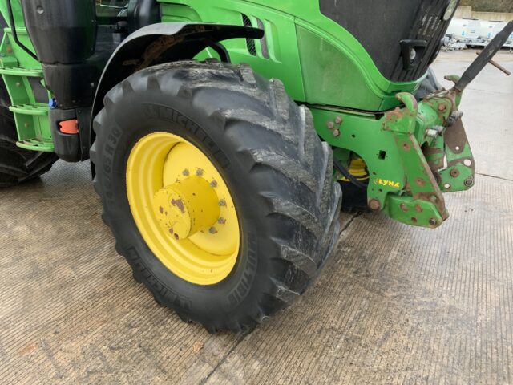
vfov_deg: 48.2
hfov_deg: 61.7
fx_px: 430
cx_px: 256
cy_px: 192
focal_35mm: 29
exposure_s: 1/122
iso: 25
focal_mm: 3
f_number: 1.8
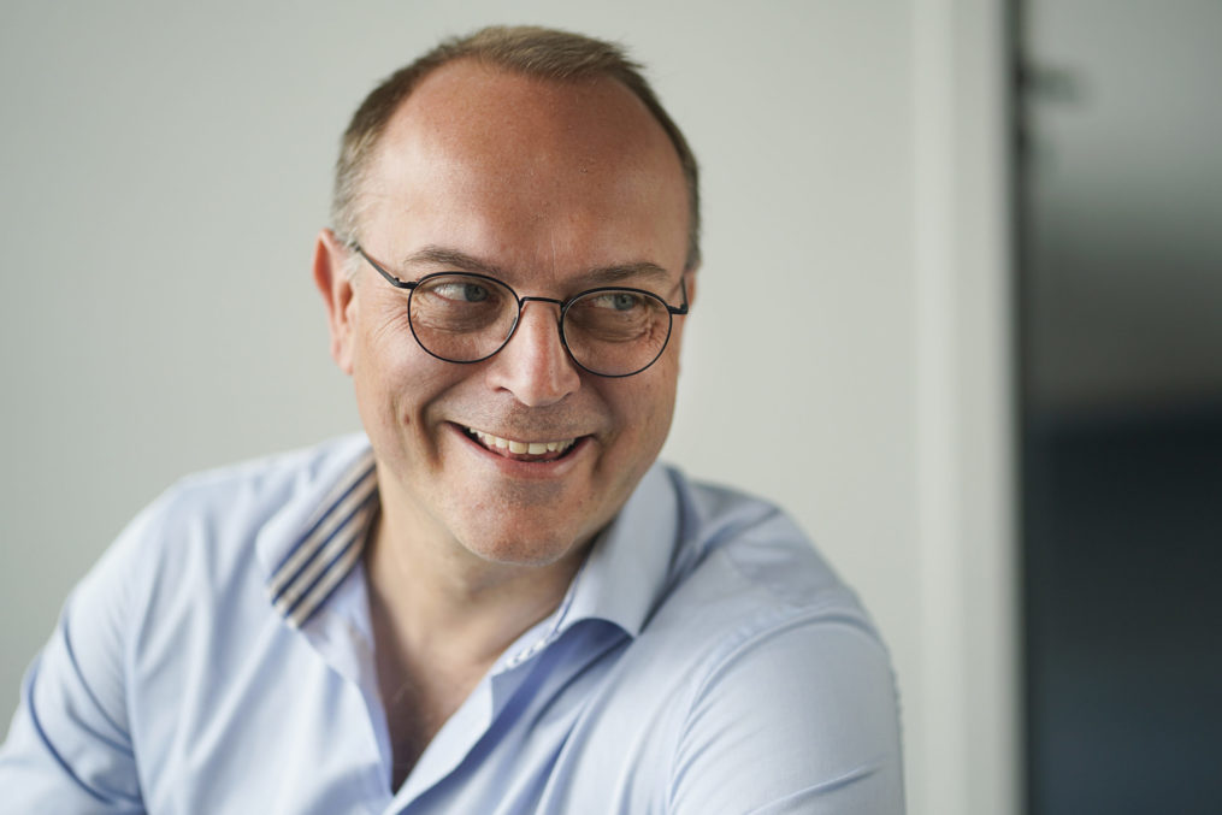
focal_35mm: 85
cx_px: 611
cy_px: 408
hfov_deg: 23.9
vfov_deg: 16.1
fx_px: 2885
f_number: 2
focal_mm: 85
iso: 100
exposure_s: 1/320
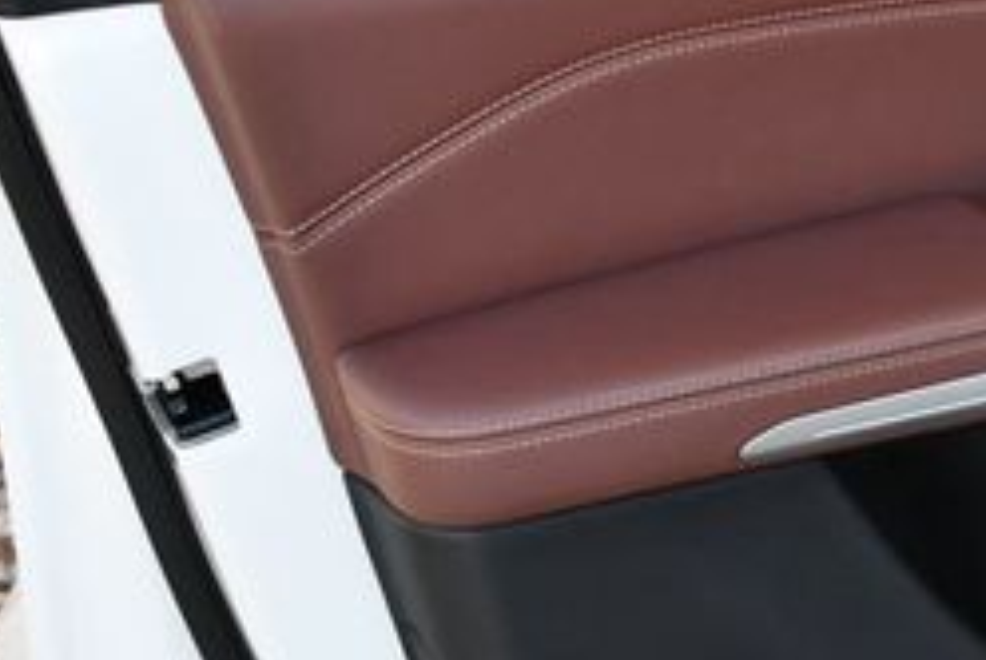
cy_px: 433
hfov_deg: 20.9
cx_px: 1054
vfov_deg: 14.7
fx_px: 2550
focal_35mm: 93
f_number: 3.5
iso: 400
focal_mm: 18
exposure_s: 1/250
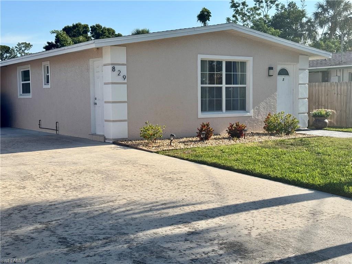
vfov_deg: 30.3
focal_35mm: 48
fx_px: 488
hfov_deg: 39.7
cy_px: 132
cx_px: 176
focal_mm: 6.76
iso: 64
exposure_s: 1/5376
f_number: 1.78
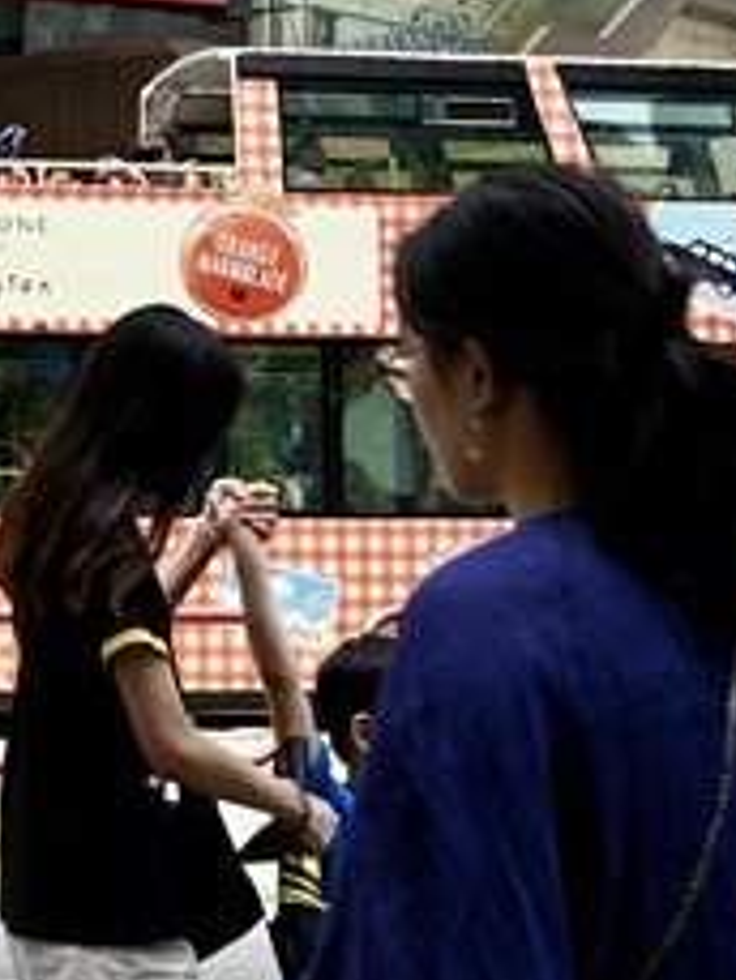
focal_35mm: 91
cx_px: -167
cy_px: 94
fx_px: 2577
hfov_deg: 15.6
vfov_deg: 21.1
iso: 250
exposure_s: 1/250
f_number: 6.3
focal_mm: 31
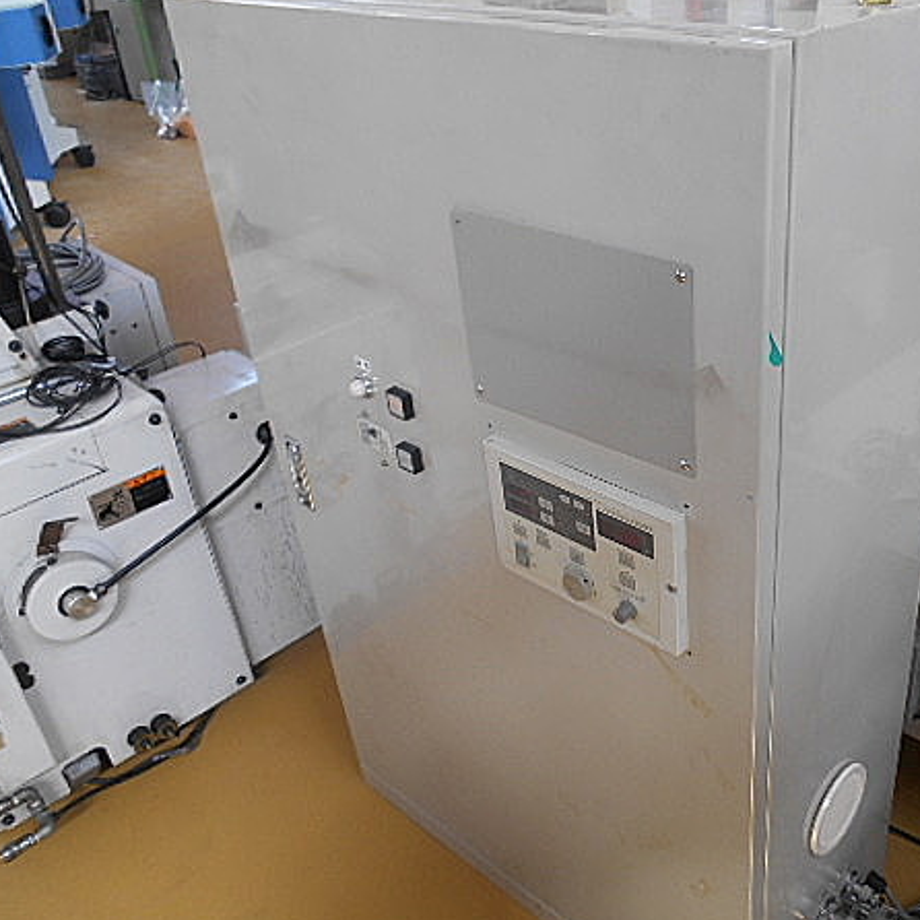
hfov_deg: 48.6
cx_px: 637
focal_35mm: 33
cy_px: 470
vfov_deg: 49.7
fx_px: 992
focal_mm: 4.7
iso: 110
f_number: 3.4
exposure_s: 1/30
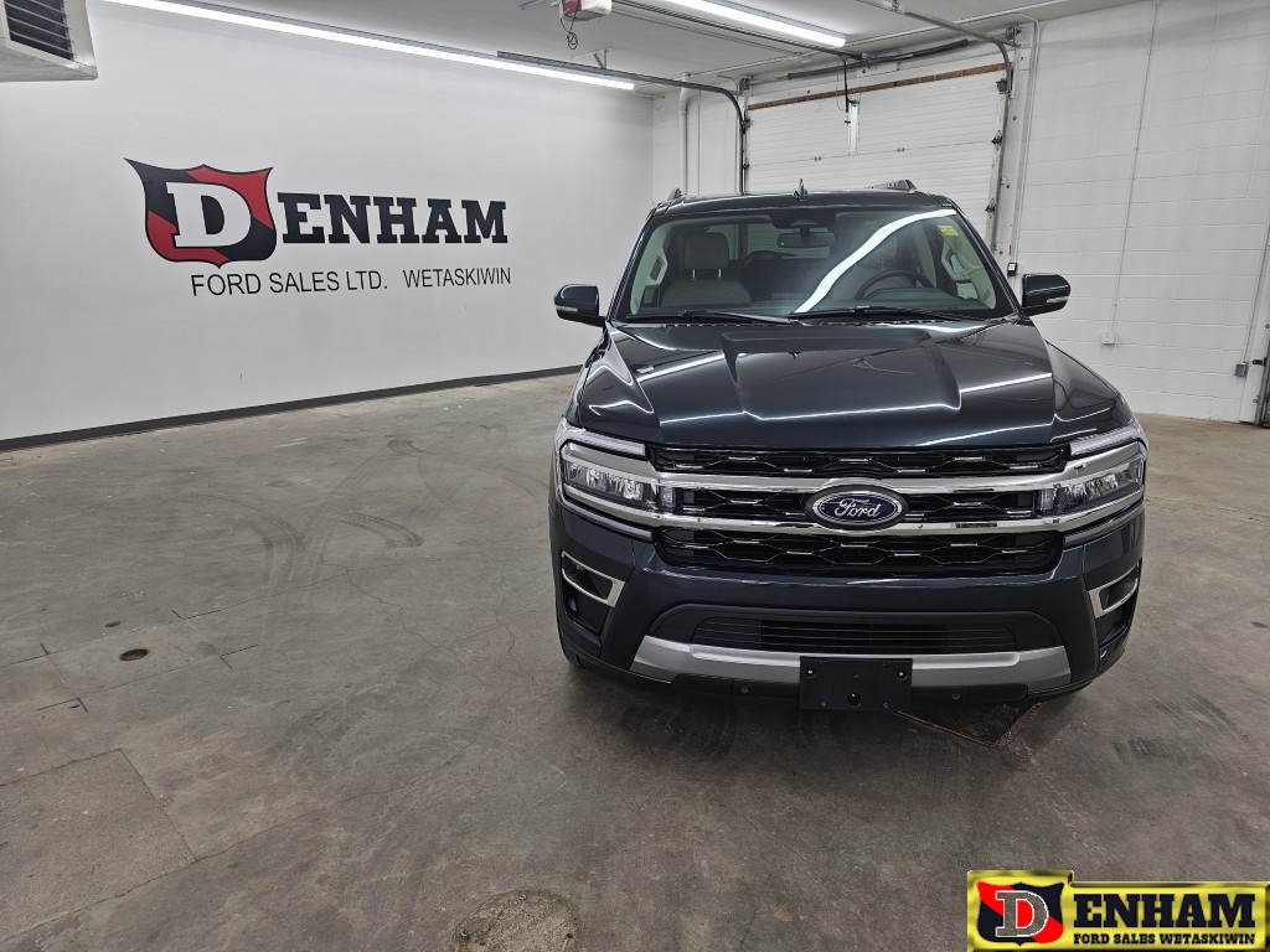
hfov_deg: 73.9
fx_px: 844
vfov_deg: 58.9
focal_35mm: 23
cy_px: 476
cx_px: 635
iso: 100
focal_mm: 6.3
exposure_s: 1/207
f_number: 1.7
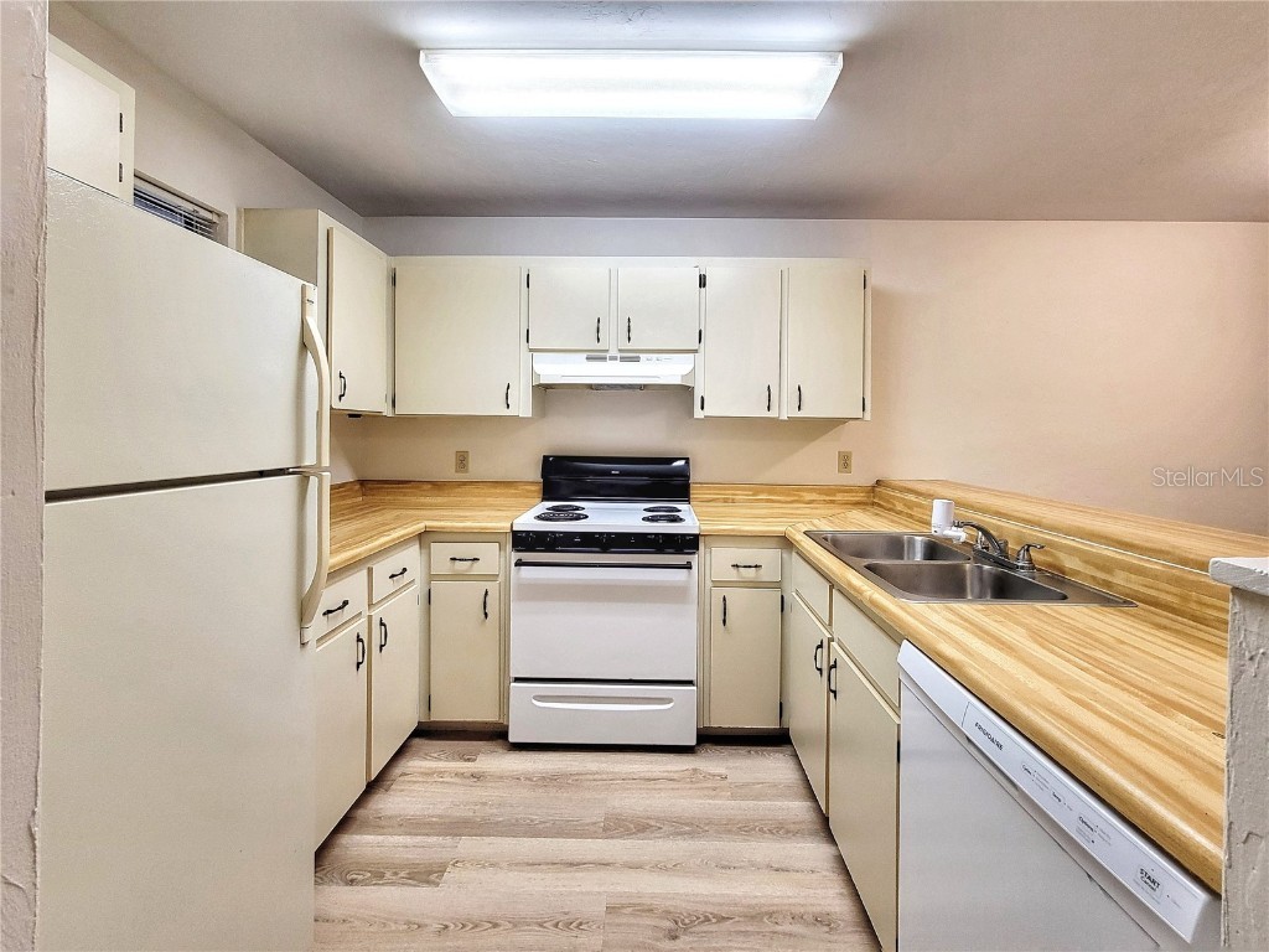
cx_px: 634
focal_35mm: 13
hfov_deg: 106.2
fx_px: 477
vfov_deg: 89.9
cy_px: 476
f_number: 2.2
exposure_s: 1/60
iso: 200
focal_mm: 2.2
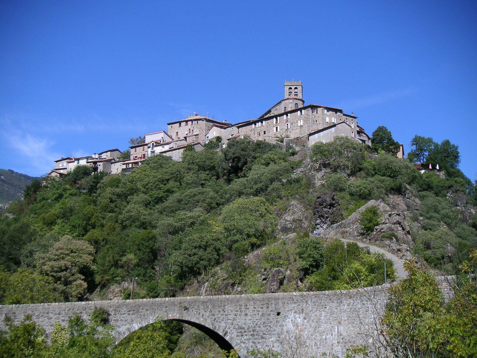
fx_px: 661
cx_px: 238
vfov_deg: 30.3
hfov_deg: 39.7
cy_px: 179
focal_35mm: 48
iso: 50
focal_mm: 7.5
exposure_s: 1/750
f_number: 2.9
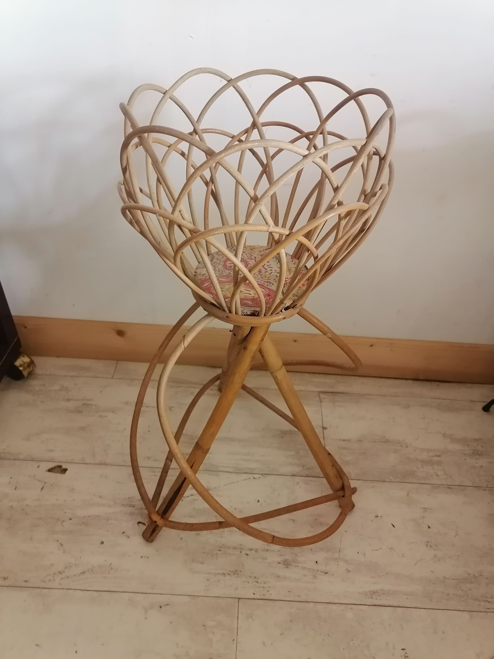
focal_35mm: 27
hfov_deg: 51.4
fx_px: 514
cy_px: 330
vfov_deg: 65.3
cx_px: 247
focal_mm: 5.3
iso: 320
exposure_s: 1/25
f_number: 1.8
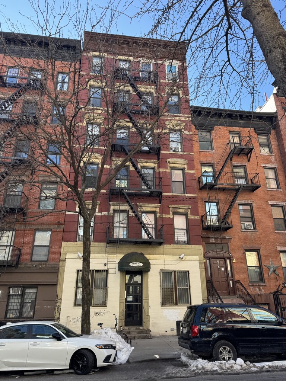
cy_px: 190
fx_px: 264
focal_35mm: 24
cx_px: 143
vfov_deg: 71.6
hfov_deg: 56.8
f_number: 1.78
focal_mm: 6.76
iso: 80
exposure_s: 1/730
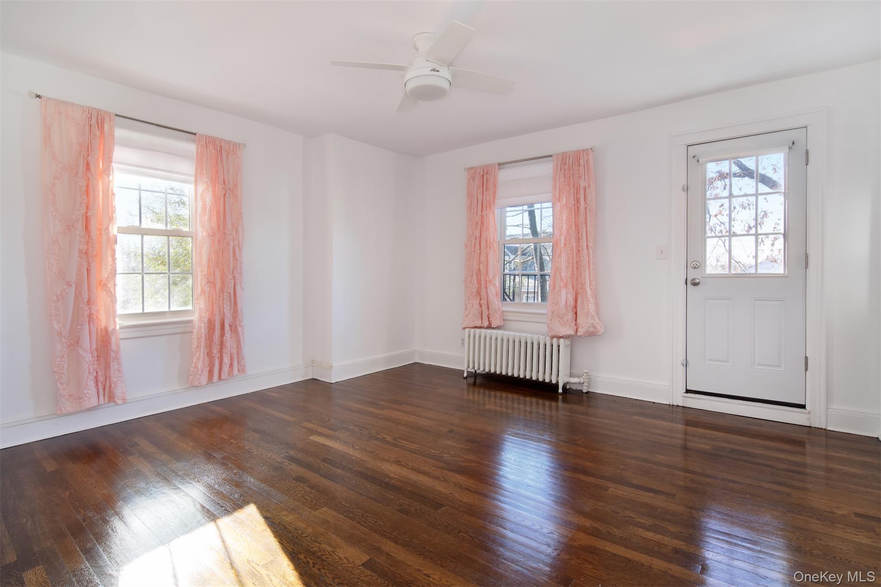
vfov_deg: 72.0
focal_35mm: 16
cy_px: 294
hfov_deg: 95.0
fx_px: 404
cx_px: 440
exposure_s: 1/50
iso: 640
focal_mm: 11
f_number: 8
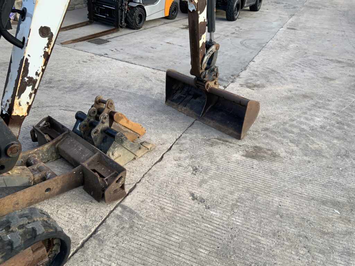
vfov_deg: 48.2
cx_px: 178
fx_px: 297
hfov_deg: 61.7
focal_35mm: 29
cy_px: 133
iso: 16
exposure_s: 1/351
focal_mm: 3
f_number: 1.8
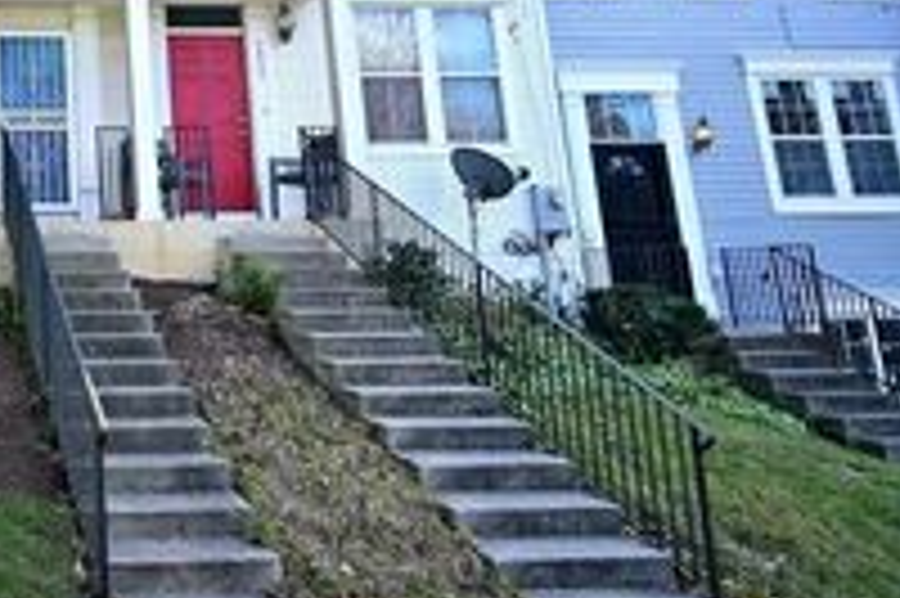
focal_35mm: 35
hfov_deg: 44.0
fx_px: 874
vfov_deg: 36.5
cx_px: -54
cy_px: 119
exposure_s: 1/160
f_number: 4.5
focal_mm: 14
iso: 100
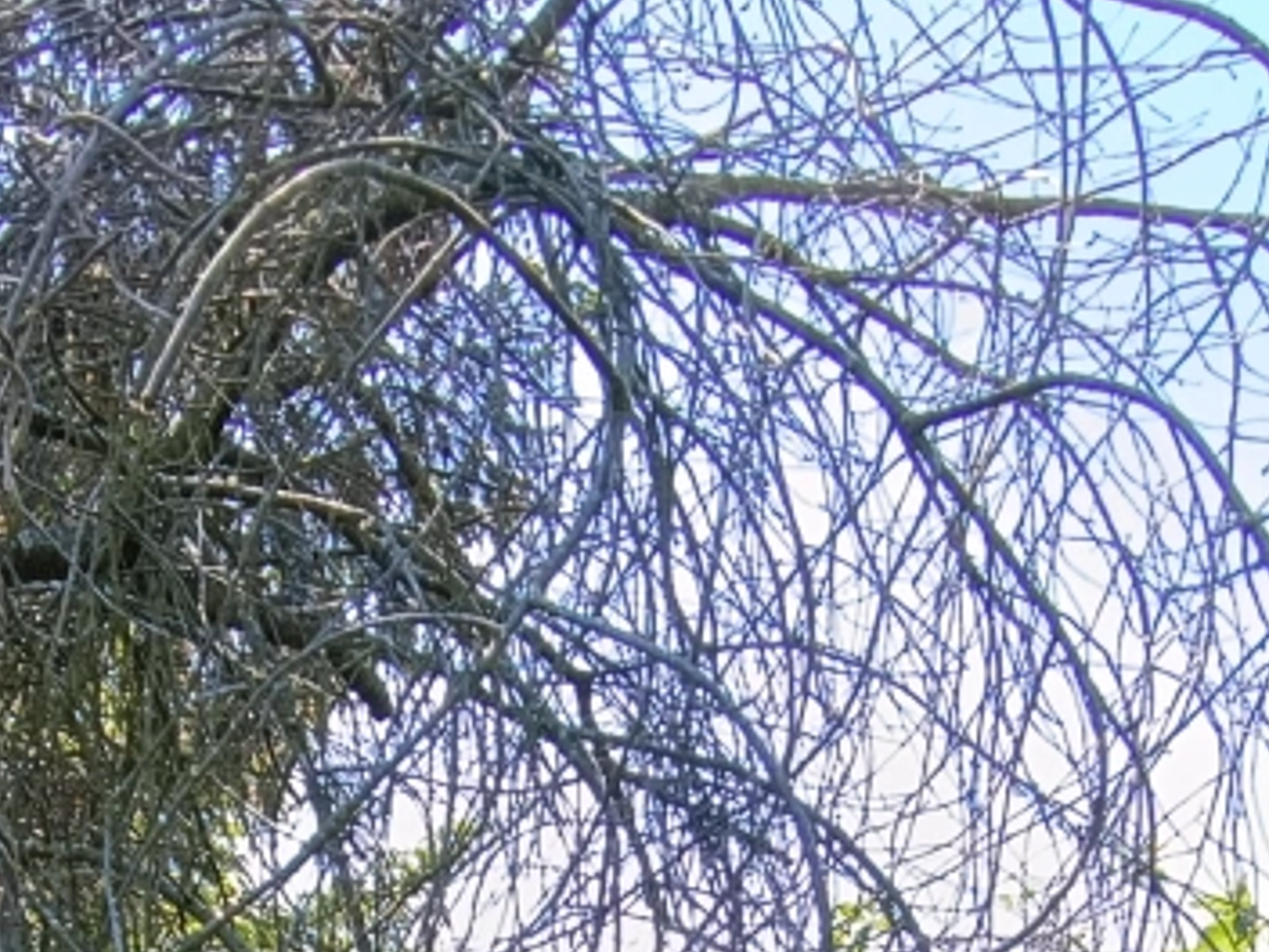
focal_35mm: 57
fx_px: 2090
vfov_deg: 21.4
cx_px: 469
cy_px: 1444
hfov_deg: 33.6
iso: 50
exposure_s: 1/193
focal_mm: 1.66
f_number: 2.2
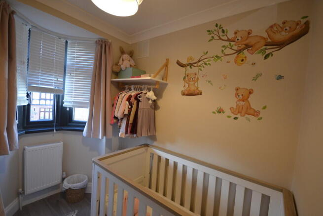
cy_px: 108
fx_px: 135
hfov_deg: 100.4
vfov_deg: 77.4
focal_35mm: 15
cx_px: 162
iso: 640
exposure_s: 1/60
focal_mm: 10
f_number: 4
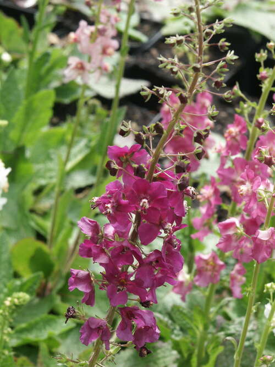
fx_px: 1738
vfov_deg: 12.1
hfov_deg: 9.0
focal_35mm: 164
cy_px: 184
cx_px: 138
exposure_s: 1/180
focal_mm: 41.47
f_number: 6.7
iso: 100
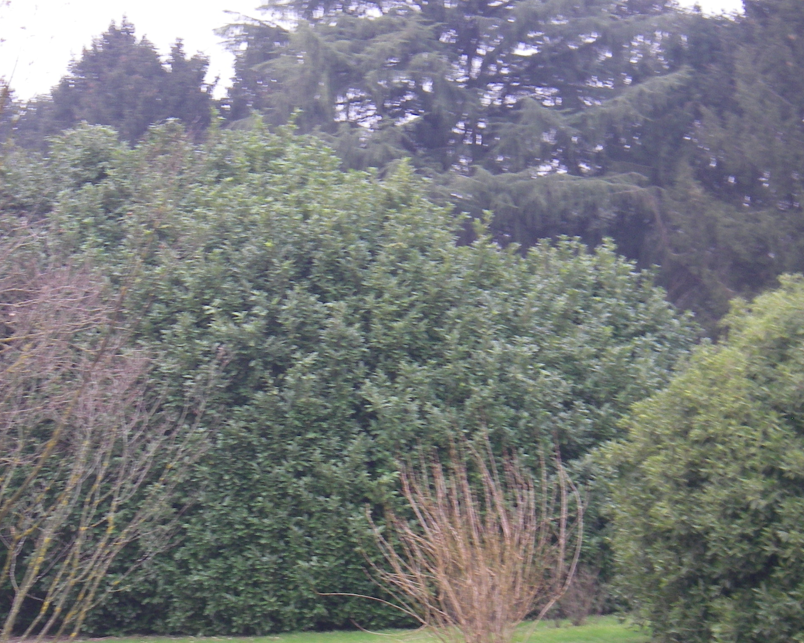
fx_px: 2356
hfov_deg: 19.3
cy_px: 427
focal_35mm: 99
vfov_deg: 15.5
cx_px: 312
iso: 64
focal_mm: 10.5
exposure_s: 1/60
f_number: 3.7
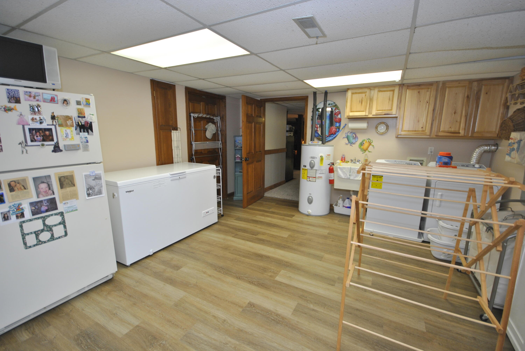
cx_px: 262
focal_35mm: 15
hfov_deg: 100.3
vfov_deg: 77.5
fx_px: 219
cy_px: 176
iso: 200
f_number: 4
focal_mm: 10
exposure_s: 1/30
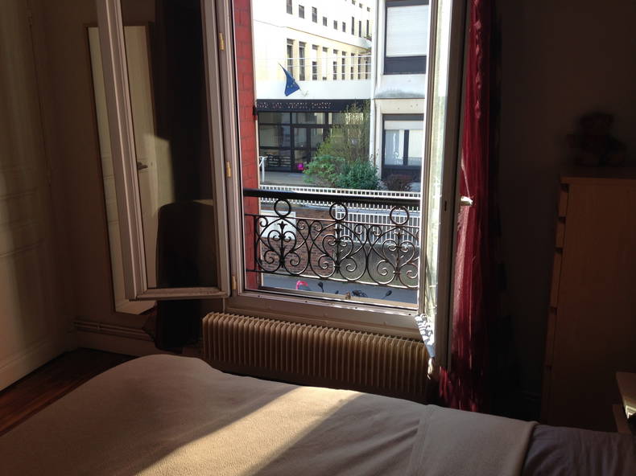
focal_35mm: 33
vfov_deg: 42.9
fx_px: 606
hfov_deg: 55.4
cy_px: 238
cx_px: 318
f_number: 2.4
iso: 50
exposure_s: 1/151
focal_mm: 4.12
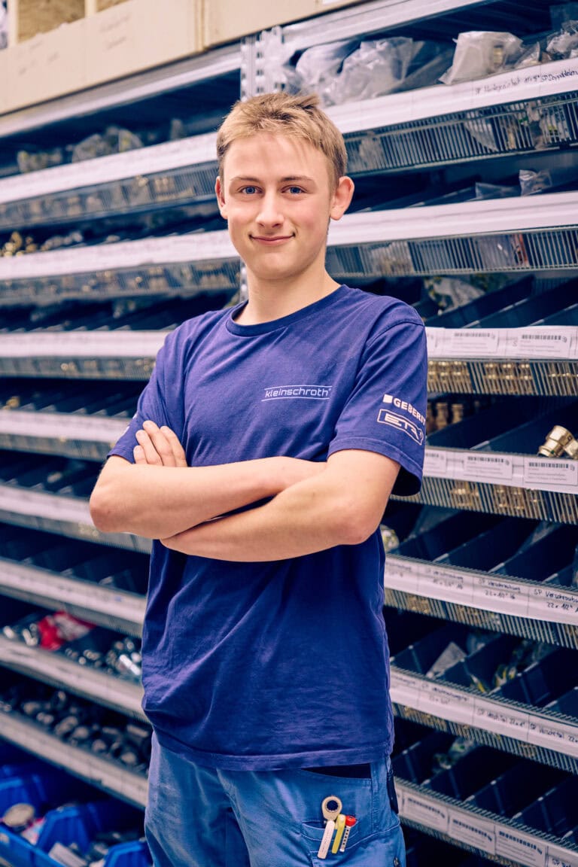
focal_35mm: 57
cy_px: 434
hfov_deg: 23.8
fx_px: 1373
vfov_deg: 35.1
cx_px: 289
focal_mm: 57
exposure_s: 1/160
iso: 800
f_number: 2.8
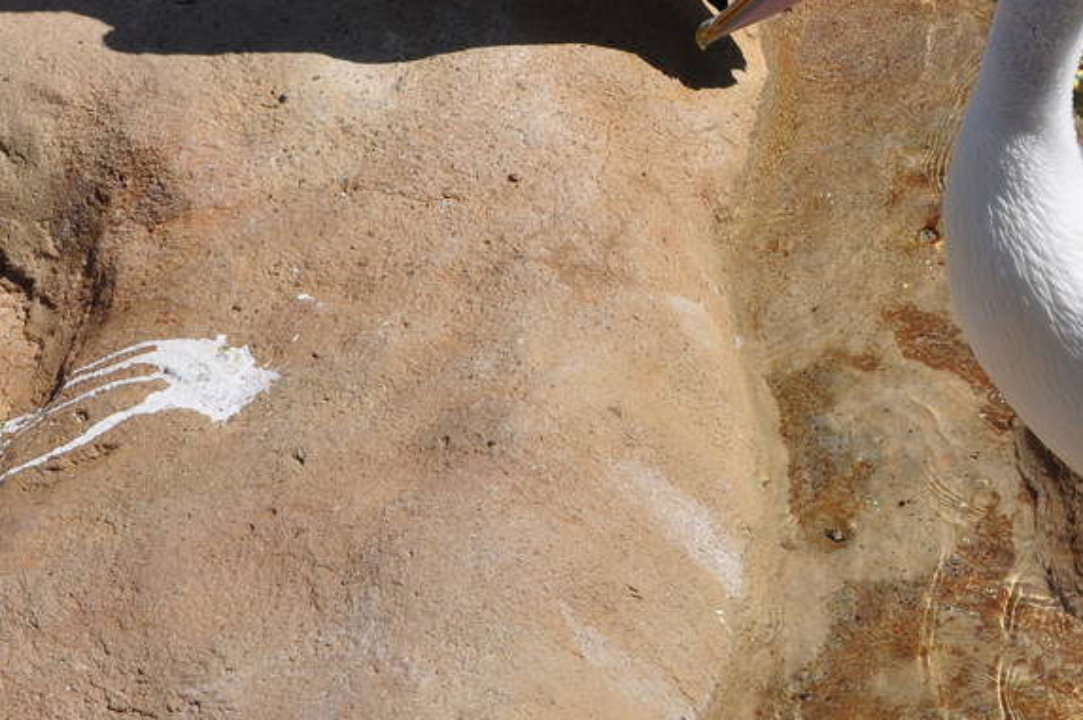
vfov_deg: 5.9
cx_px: 953
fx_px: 6925
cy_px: -120
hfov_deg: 8.9
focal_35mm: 230
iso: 200
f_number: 11
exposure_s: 1/400
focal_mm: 55
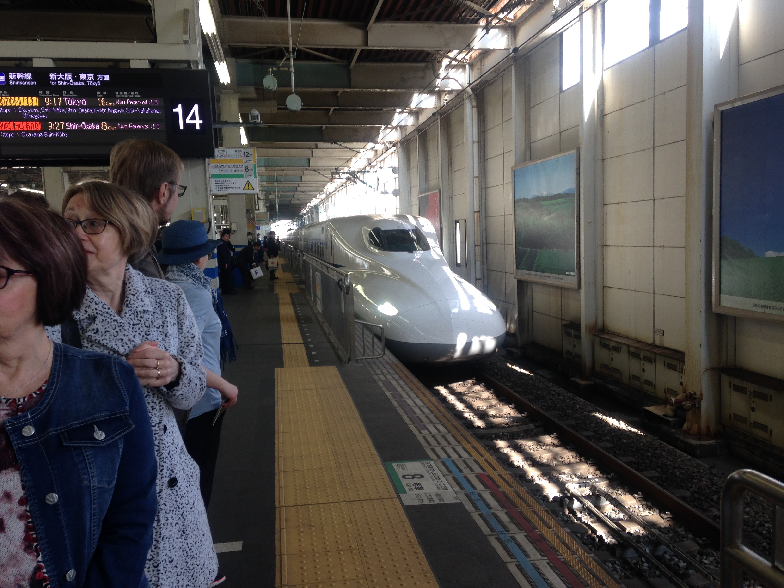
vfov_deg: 42.9
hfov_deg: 55.4
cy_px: 294
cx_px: 392
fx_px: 747
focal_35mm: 33
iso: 64
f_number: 2.4
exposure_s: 1/120
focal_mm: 4.12
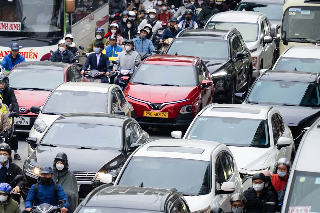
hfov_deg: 6.7
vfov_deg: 4.5
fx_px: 2720
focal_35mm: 306
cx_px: -26
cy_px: 133
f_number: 2.8
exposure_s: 1/400
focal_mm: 140
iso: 800
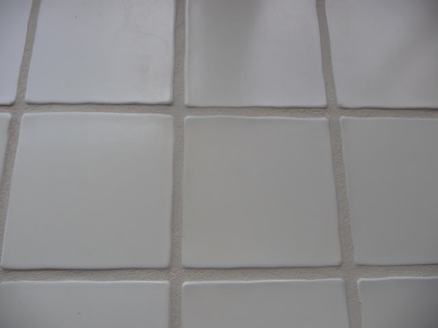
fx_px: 354
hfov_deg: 63.4
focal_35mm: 28
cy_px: 164
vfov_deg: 49.7
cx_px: 219
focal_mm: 4.7
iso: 100
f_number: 3.3
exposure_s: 1/125
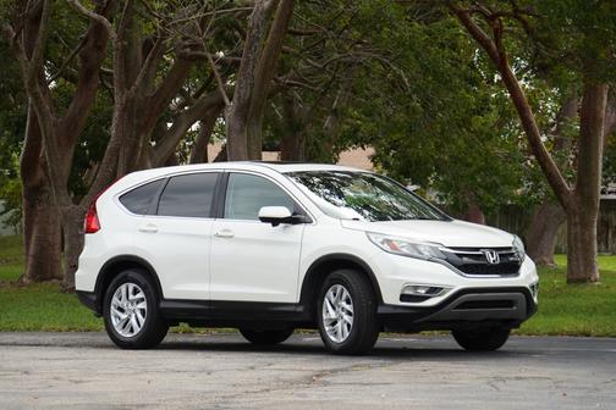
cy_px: 205
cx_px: 308
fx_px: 2874
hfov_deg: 12.2
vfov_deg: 8.2
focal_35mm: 168
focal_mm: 112
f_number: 5.6
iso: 320
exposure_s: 1/800
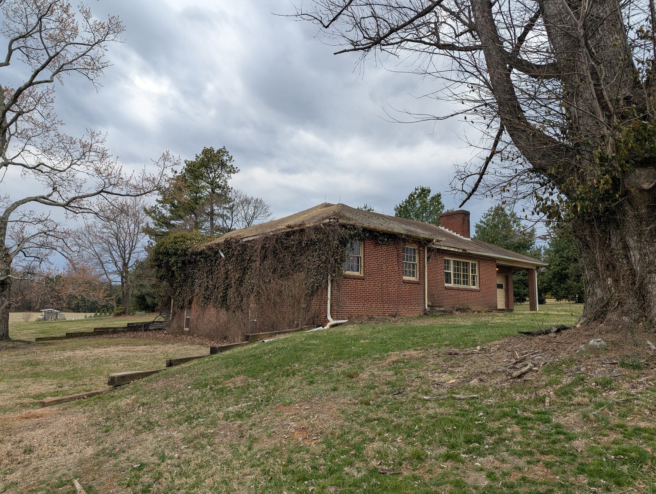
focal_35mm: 24
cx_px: 328
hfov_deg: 71.5
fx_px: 456
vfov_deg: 56.9
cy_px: 247
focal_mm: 6.81
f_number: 1.85
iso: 47
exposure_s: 1/583
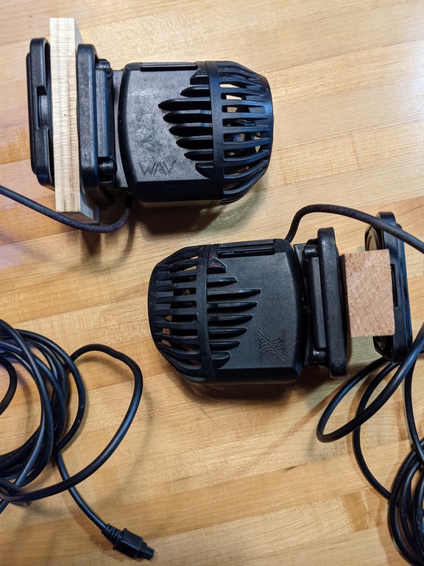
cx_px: 212
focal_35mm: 27
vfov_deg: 65.3
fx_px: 441
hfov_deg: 51.4
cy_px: 283
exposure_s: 1/24
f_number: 1.73
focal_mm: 4.38
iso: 103
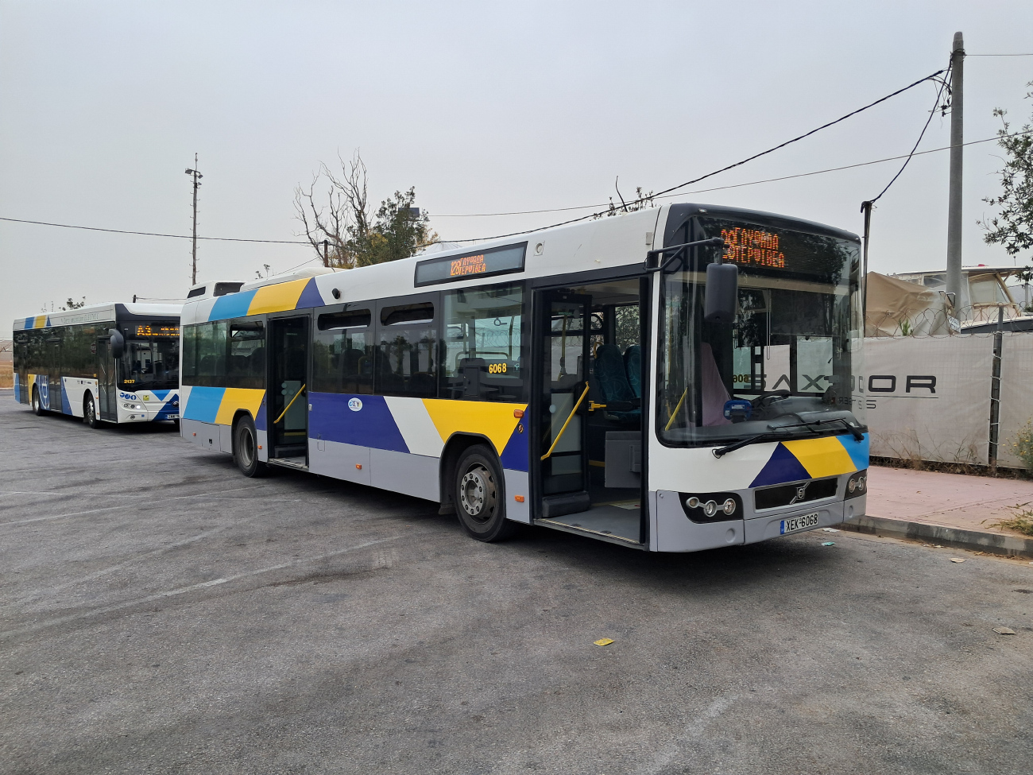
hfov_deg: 65.3
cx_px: 516
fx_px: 806
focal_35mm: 27
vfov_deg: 51.4
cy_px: 388
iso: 50
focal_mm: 4
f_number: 1.8
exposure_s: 1/371
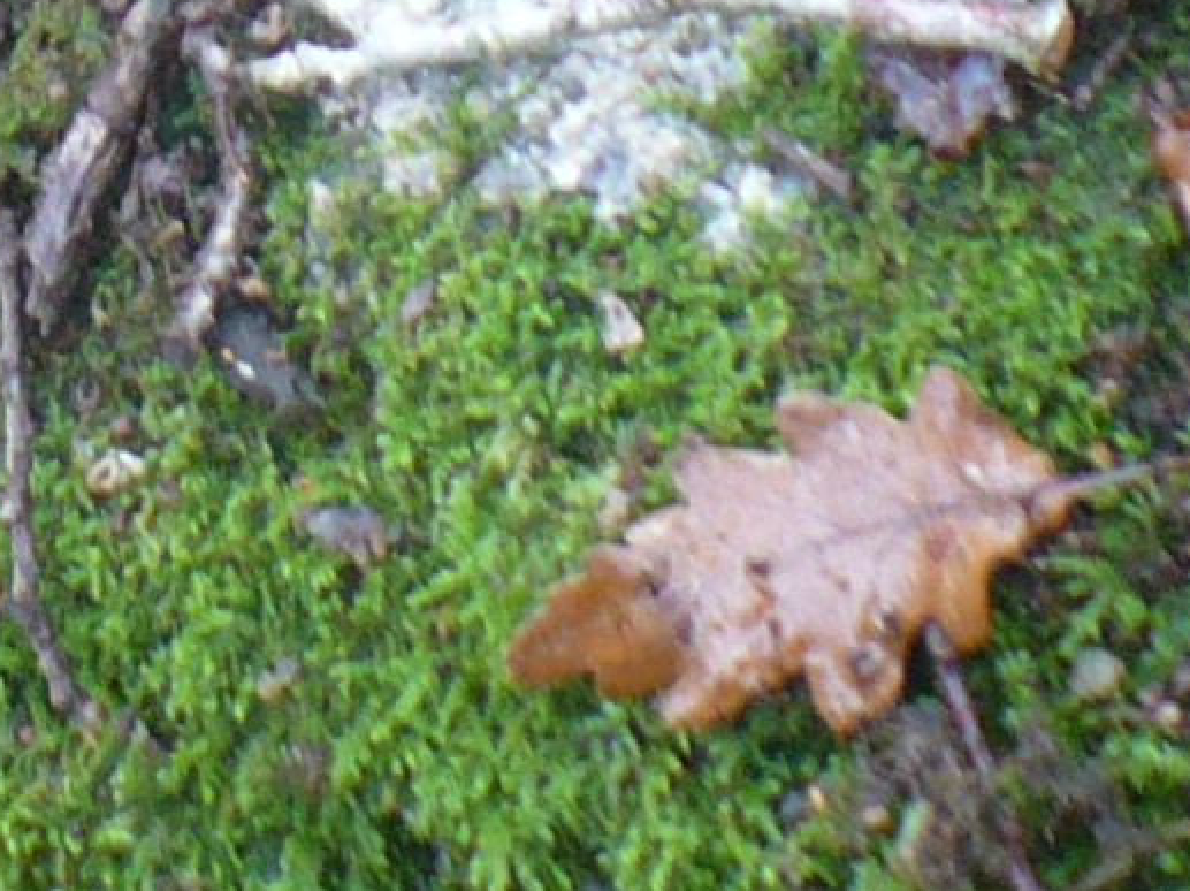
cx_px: 120
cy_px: -1232
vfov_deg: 6.4
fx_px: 7558
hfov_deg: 9.0
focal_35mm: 220
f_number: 2.8
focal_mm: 6.1
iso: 125
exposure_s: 1/30
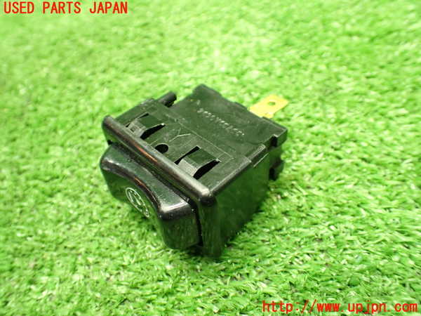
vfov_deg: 46.8
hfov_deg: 60.0
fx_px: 365
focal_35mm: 30
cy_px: 158
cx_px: 210
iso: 800
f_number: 2.3
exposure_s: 1/40
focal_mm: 5.4
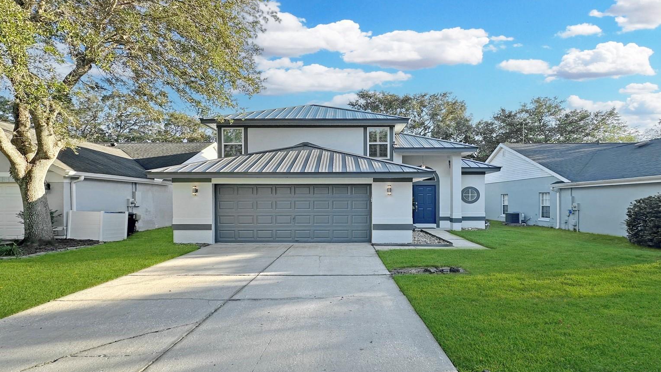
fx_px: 280
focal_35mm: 16
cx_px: 339
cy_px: 132
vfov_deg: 65.7
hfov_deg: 99.3
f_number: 2.2
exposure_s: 1/504
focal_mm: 2.22
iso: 40
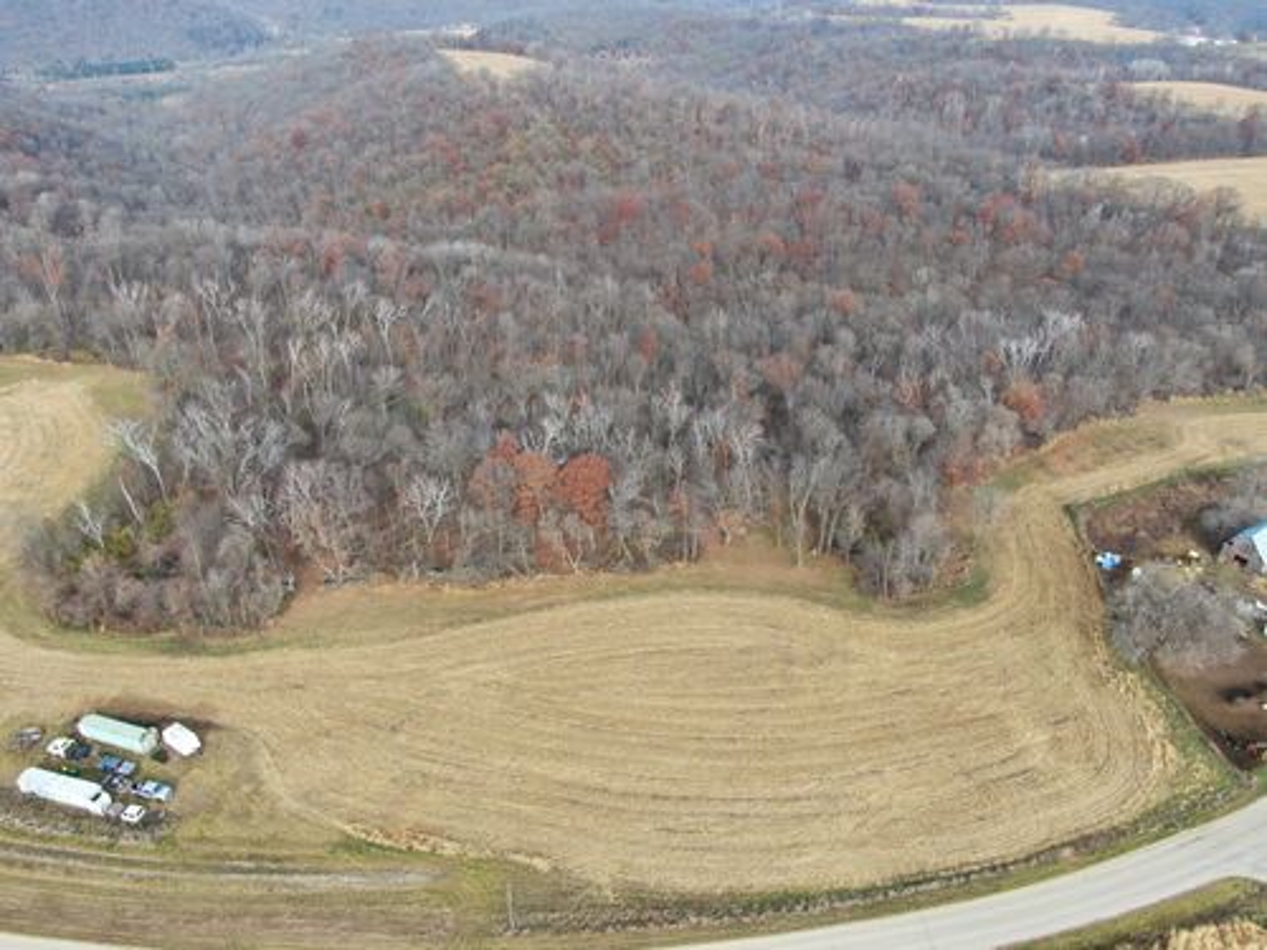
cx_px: 634
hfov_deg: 71.6
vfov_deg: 56.8
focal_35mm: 24
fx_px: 878
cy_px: 475
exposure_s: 1/320
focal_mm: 4.39
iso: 100
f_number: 2.8
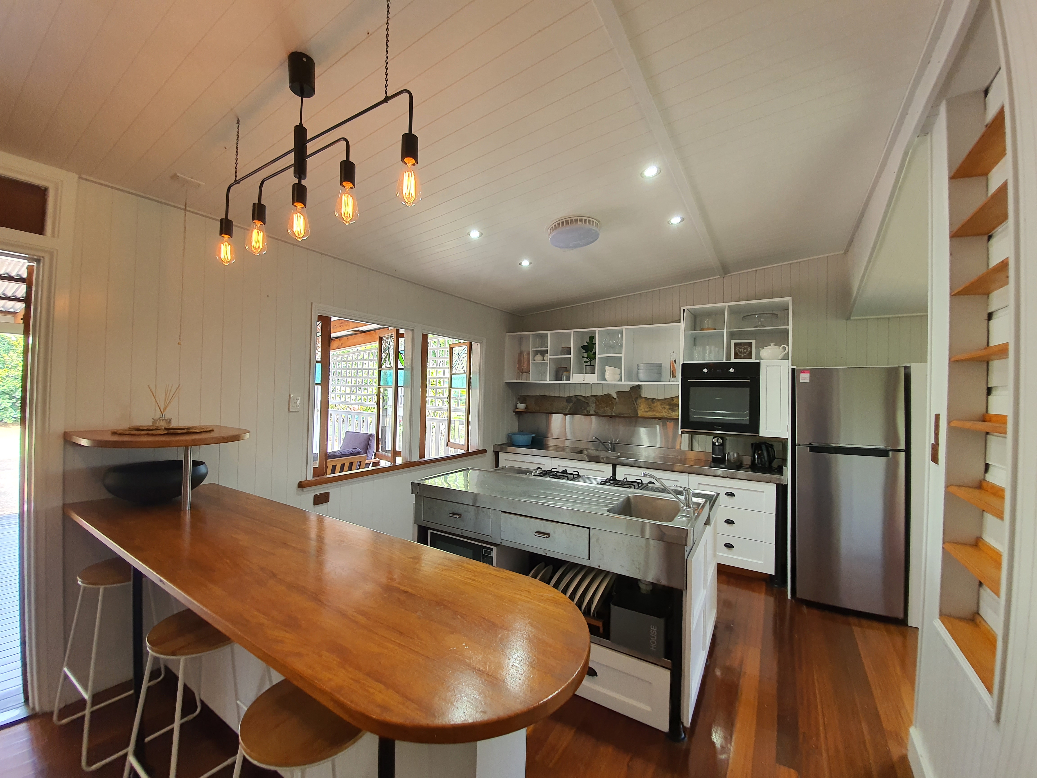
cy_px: 389
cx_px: 518
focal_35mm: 13
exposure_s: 1/50
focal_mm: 1.8
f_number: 2.2
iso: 80
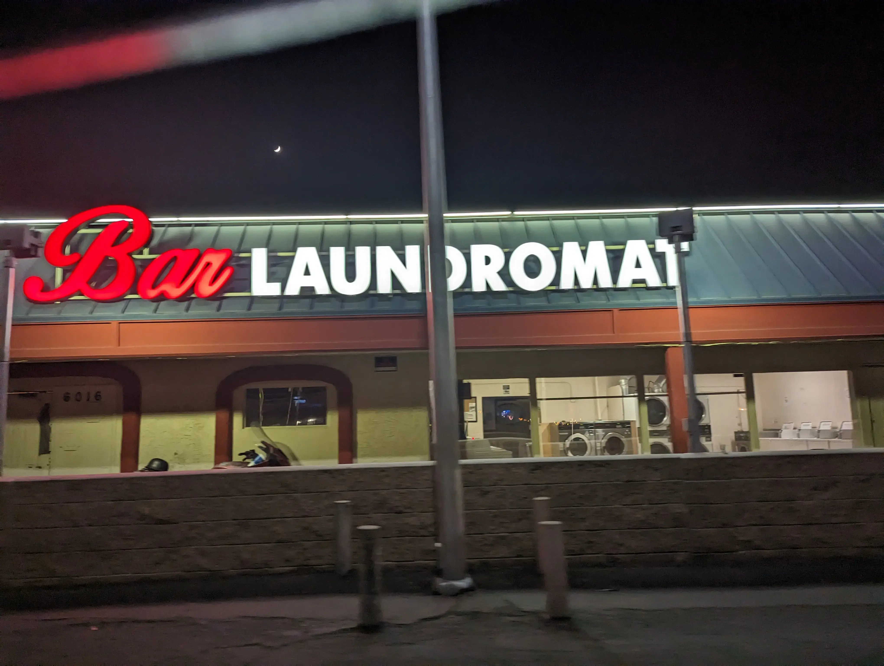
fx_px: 614
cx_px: 442
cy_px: 333
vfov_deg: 56.9
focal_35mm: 24
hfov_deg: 71.5
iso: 230
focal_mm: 6.81
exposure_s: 1/120
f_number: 1.85
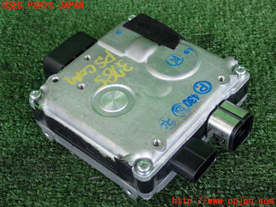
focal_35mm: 62
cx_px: 138
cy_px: 104
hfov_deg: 31.2
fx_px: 494
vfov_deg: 23.7
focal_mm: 11.09
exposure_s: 1/125
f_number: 3.6
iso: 640
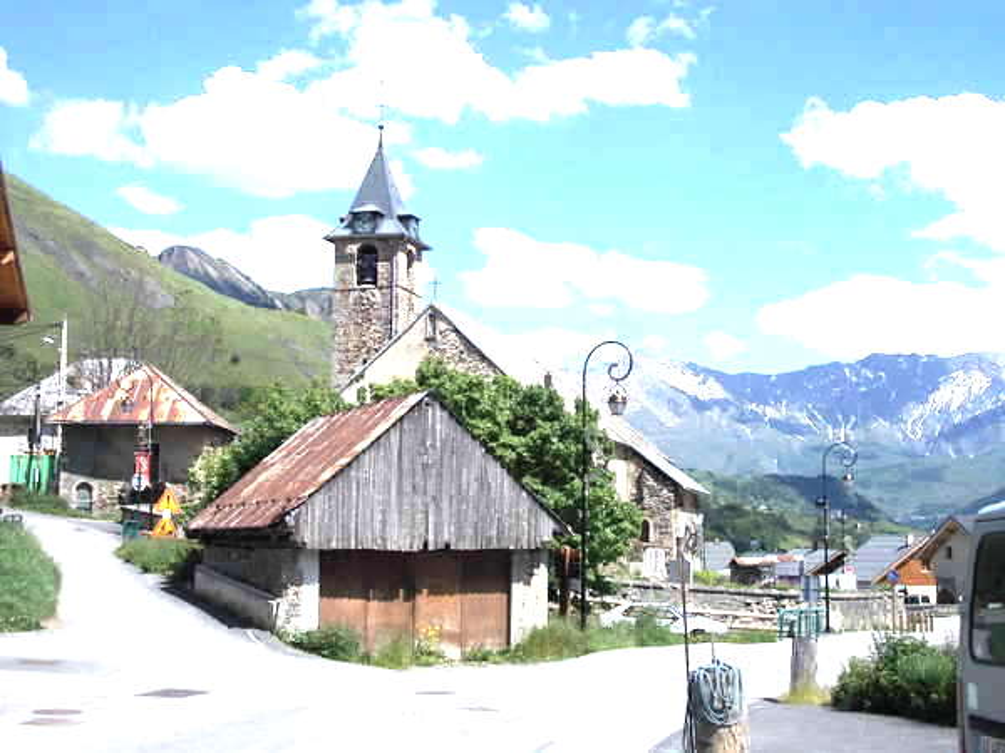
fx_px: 1481
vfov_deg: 28.6
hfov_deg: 37.5
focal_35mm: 51
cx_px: 502
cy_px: 376
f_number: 7.2
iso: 80
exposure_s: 1/400
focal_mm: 7.2
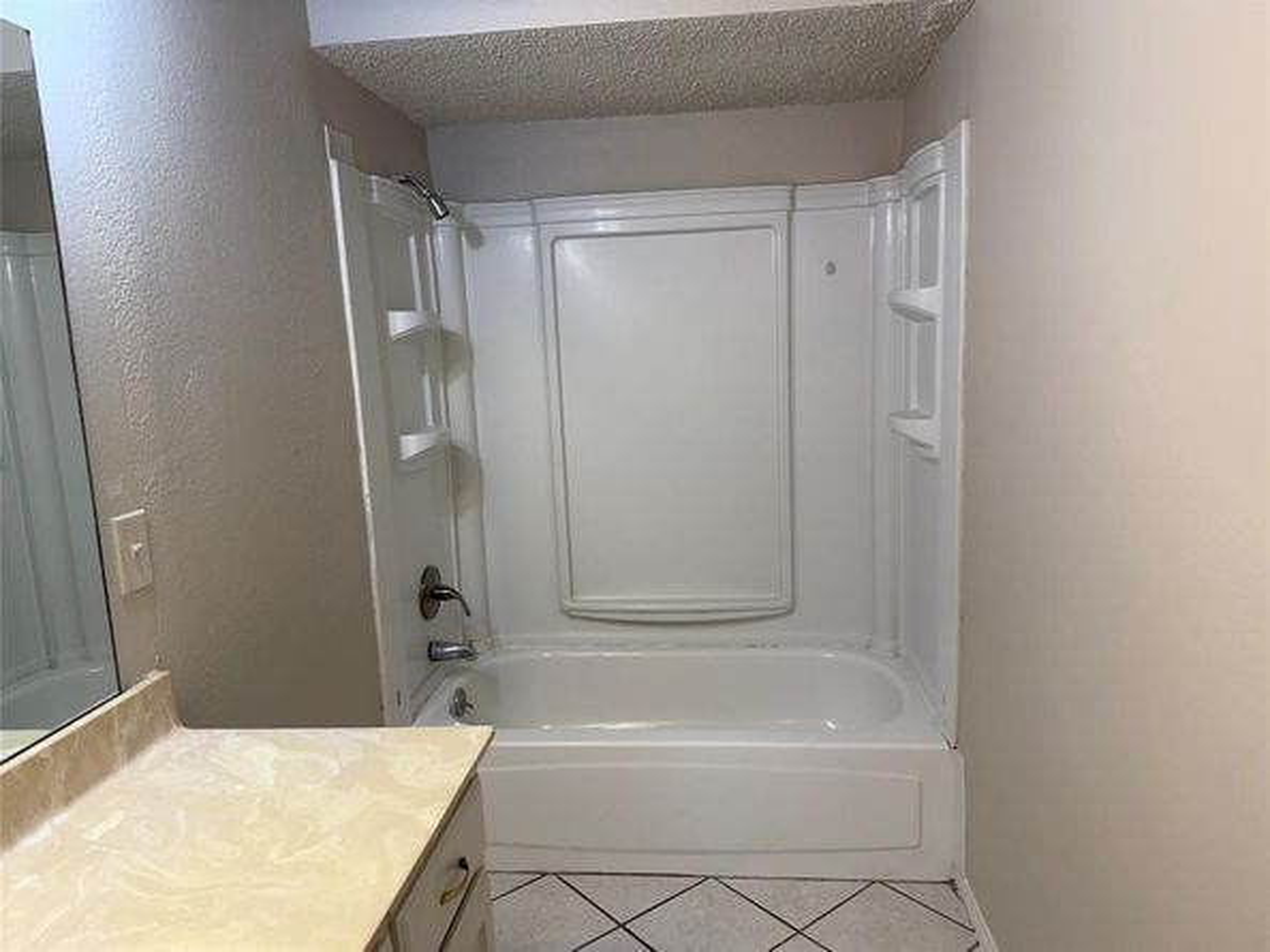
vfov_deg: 56.8
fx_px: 880
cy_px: 476
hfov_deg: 71.6
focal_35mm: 24
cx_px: 635
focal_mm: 6.76
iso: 125
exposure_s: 1/120
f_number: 1.78
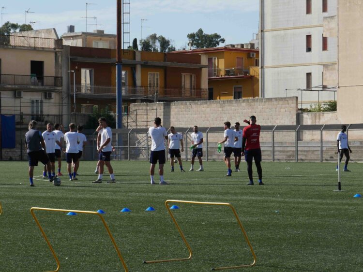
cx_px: 182
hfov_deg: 16.4
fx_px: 1259
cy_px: 136
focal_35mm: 120
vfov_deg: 12.4
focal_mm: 60
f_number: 9
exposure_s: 1/500
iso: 200
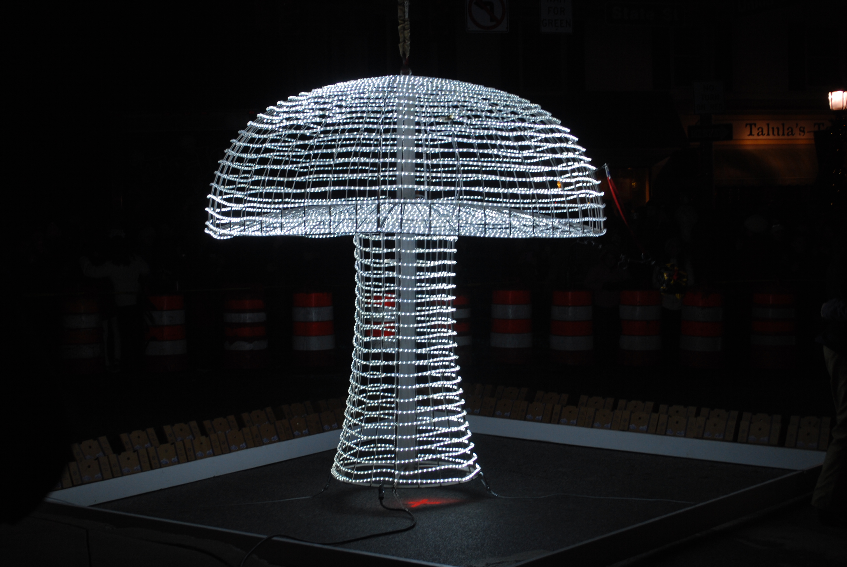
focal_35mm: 54
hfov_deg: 36.8
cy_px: 284
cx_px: 424
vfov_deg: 25.1
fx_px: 1272
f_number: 5.3
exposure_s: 1/40
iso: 200
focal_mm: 36
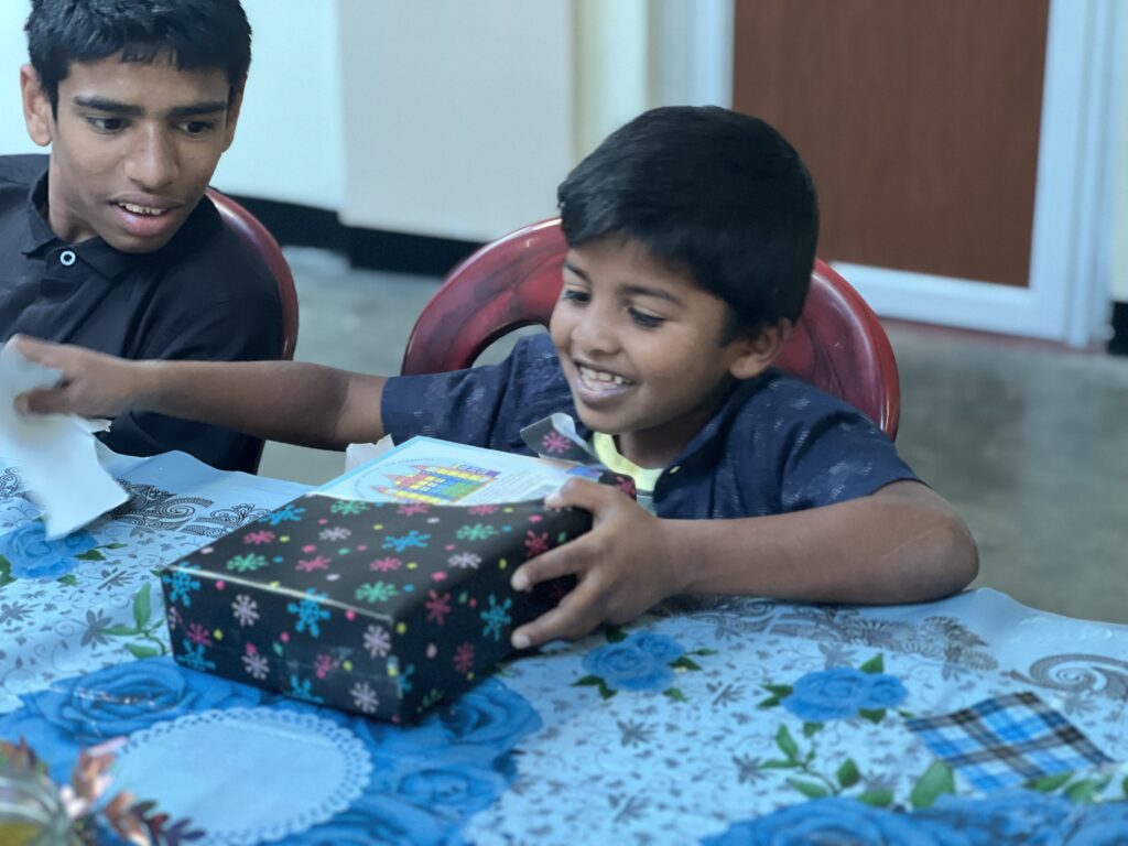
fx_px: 2509
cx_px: 564
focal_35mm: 77
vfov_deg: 19.1
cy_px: 423
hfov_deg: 25.3
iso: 500
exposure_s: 1/23
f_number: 2.8
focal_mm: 9
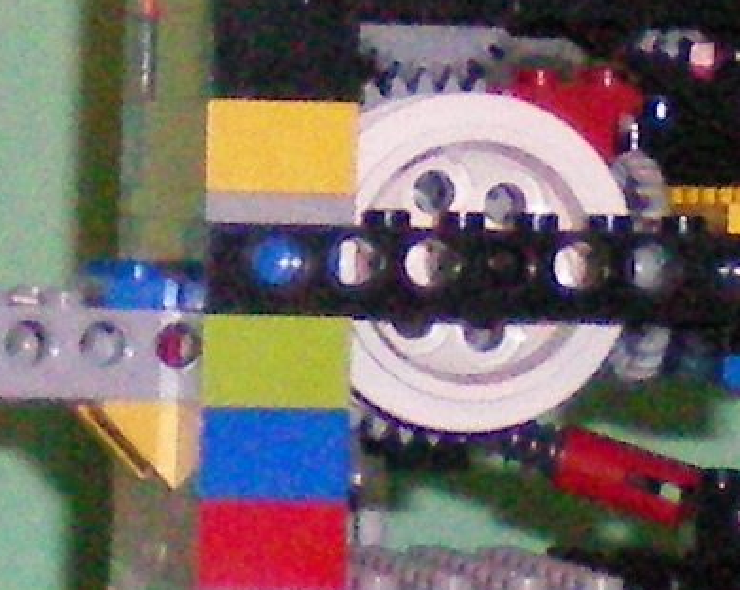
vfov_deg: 5.0
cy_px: -185
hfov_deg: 6.2
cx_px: 804
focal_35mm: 310
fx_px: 6783
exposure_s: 1/60
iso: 400
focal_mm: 6.3
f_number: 3.1
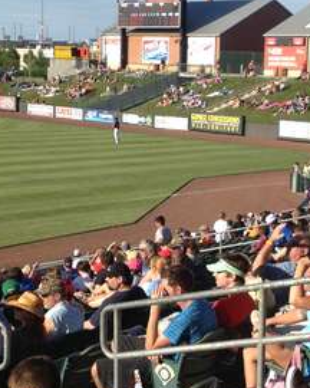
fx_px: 1112
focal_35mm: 97
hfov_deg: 15.9
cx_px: 146
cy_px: 198
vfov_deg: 19.8
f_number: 2.4
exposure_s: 1/1175
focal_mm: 4.28
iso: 50
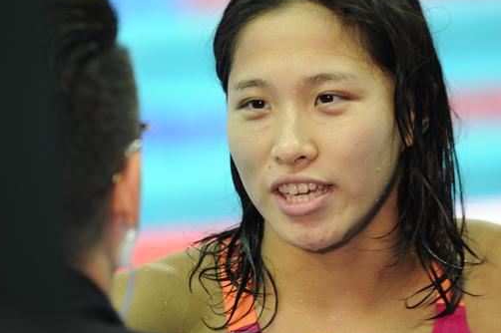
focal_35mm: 574
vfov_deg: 2.4
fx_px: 7983
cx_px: 239
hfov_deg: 3.6
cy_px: 167
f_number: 5.6
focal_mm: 400
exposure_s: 1/200
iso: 2000
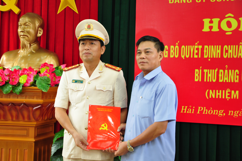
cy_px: 80
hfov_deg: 28.1
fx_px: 483
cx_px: 121
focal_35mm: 72
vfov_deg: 18.9
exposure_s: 1/25
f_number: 4.8
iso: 400
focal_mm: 48
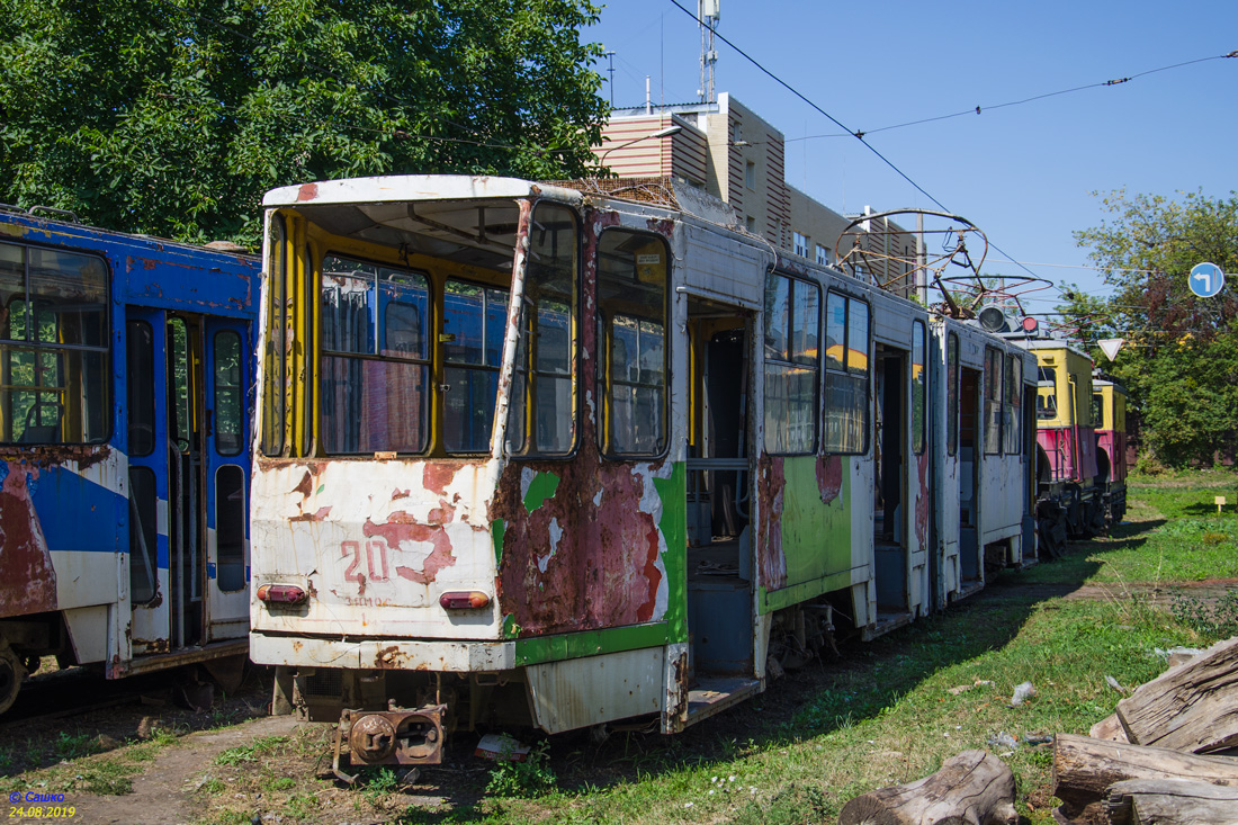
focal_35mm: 52
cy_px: 412
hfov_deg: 37.9
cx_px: 619
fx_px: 1805
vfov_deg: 25.7
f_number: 5.6
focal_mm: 35
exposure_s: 1/500
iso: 100
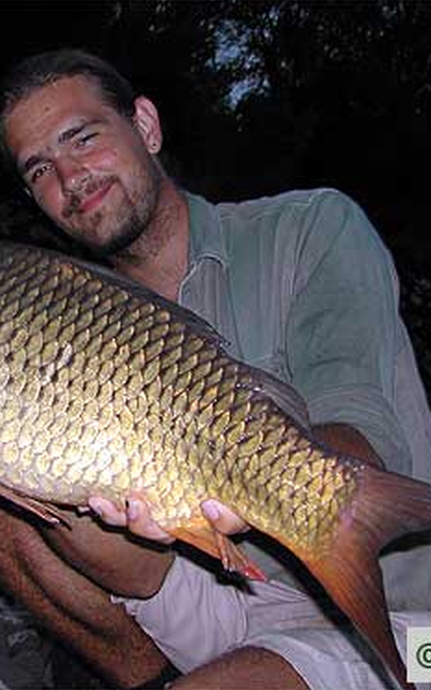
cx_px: 120
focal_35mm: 54
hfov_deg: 23.8
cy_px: 345
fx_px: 1015
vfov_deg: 37.5
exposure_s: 1/60
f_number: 2.8
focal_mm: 8
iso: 100
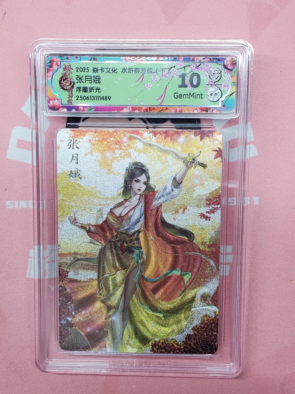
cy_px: 197
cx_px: 148
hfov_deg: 53.1
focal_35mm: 26
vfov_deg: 67.3
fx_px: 295
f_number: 2.4
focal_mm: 4.3
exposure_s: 1/100
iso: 160
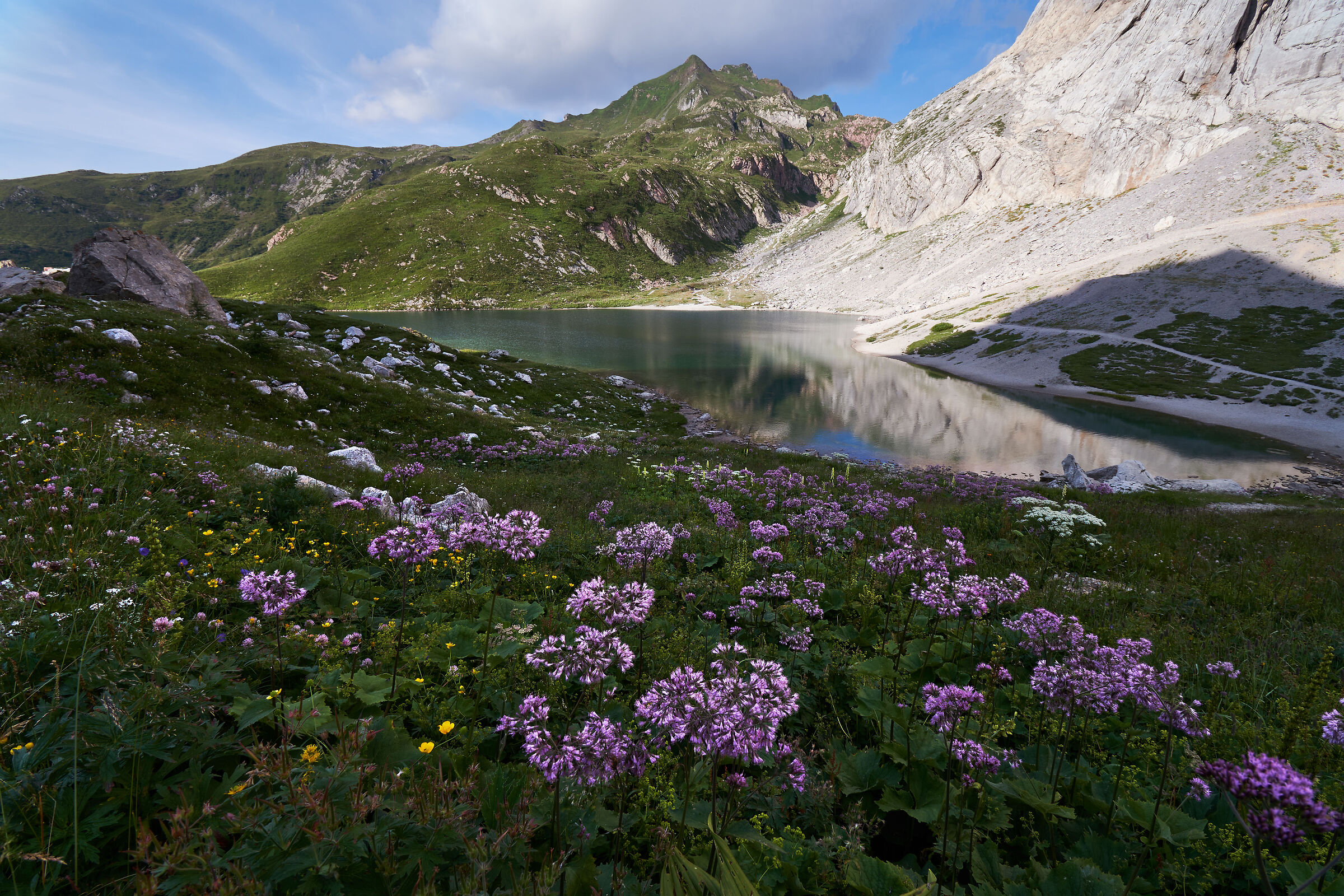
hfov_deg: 100.4
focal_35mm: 15
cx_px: 672
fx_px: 560
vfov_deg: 77.3
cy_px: 448
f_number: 11
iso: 100
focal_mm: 10
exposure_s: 1/80
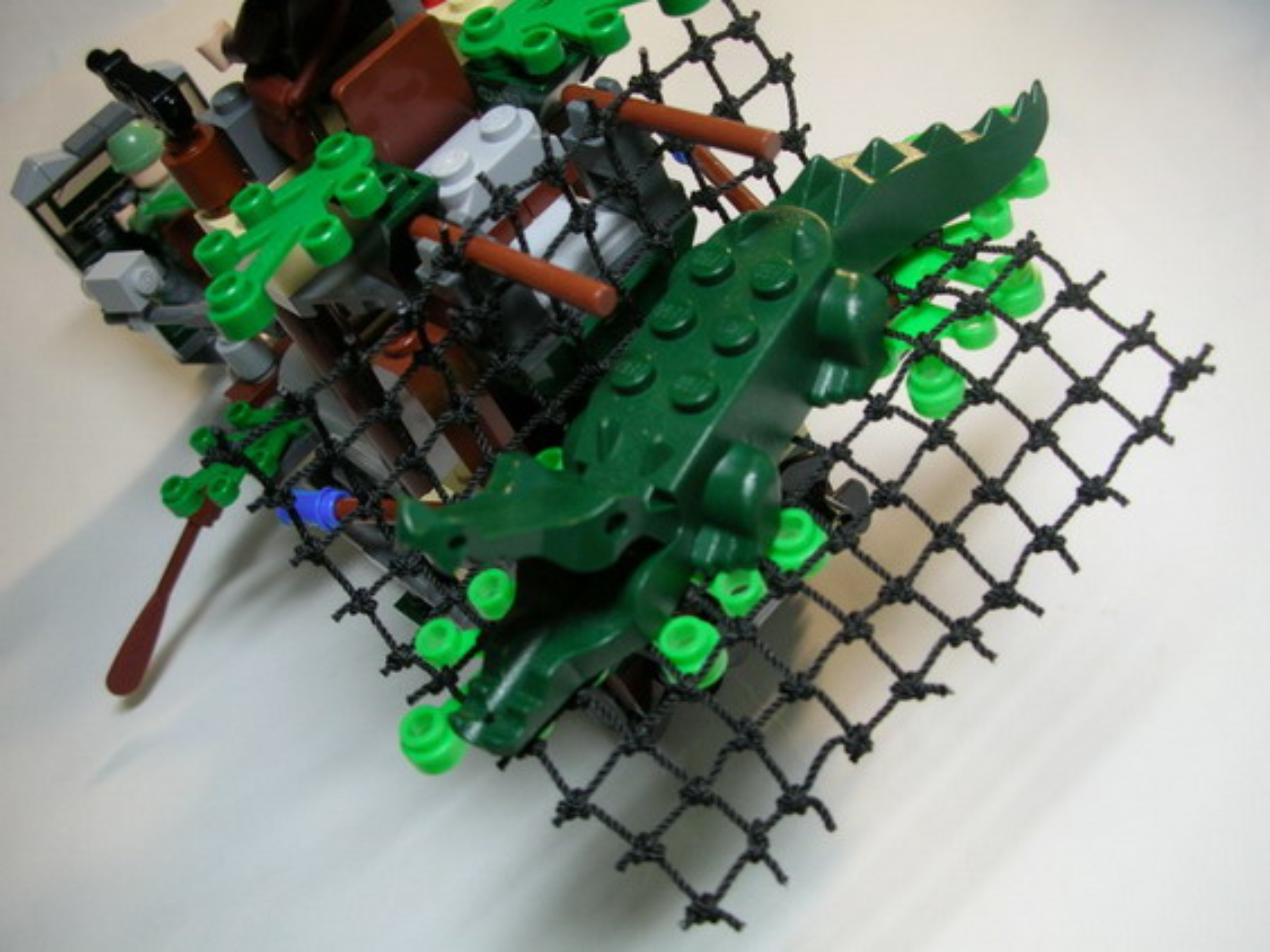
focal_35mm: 35
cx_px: 635
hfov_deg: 52.6
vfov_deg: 40.7
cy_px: 476
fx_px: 1284
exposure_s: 1/31.4
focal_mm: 5.8
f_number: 3
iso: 72
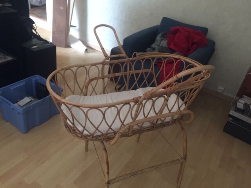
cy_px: 94
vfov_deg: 48.2
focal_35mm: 29
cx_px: 126
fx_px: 210
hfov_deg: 61.7
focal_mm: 4.15
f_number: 2.2
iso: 125
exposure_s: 1/8
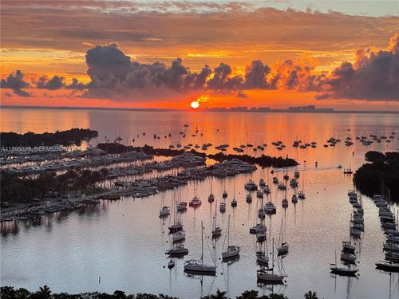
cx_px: 200
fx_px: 738
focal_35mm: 64
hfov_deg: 30.3
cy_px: 150
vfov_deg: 22.9
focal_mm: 7.5
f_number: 2.2
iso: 20
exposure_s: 1/178
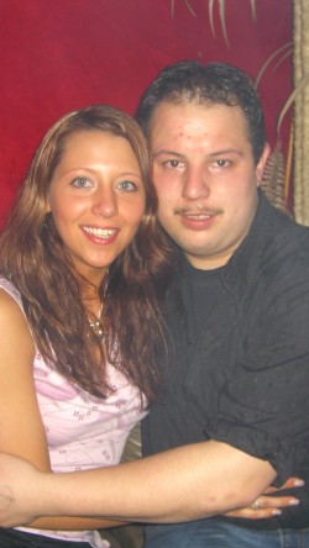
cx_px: 133
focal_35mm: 56
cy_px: 276
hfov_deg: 21.5
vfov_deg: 37.2
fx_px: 815
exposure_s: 1/60
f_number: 2.8
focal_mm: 7.9
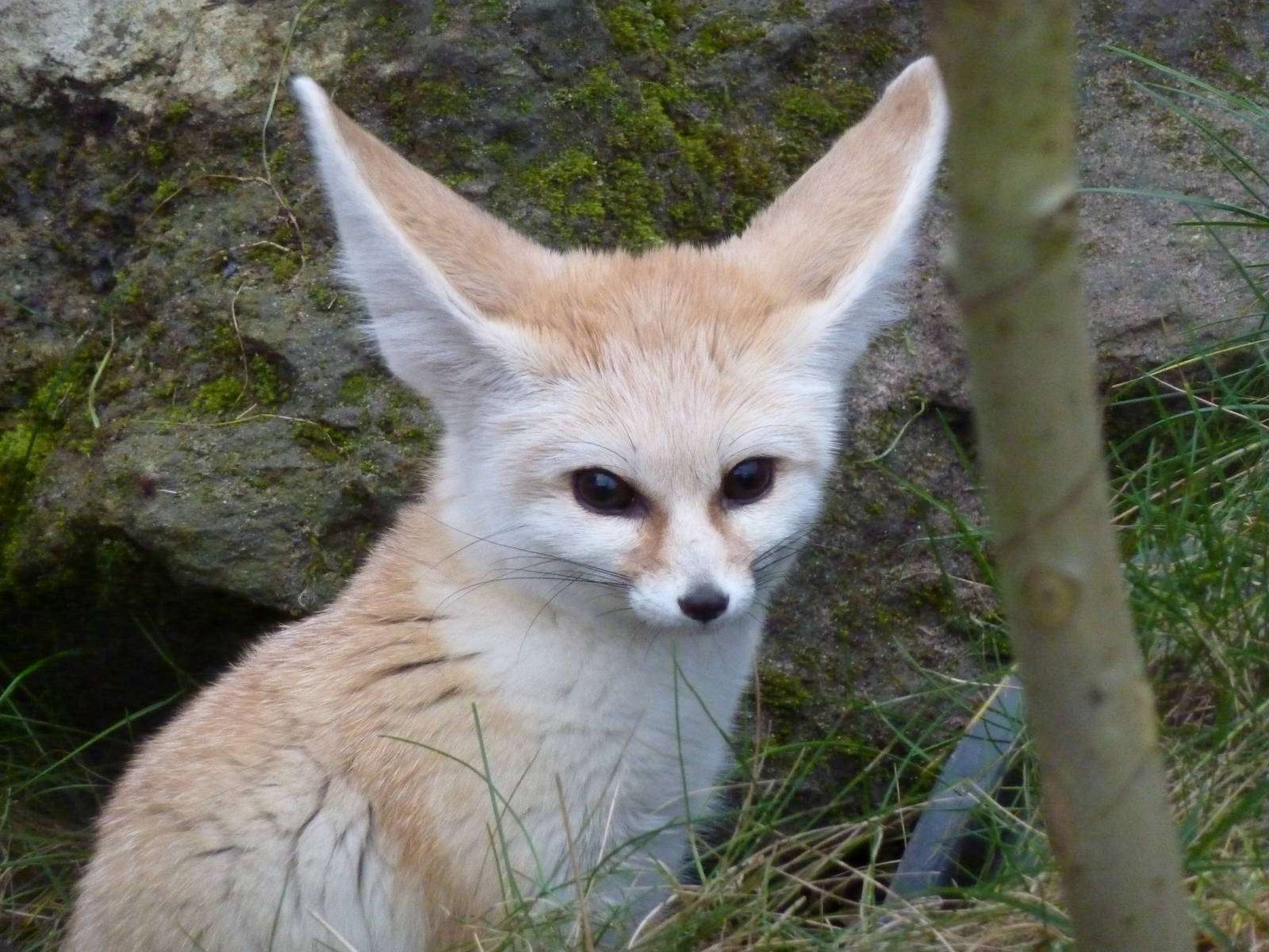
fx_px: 10998
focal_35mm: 300
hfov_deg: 6.6
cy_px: 476
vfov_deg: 5.0
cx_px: 634
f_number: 4.9
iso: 800
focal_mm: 49.2
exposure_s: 1/160
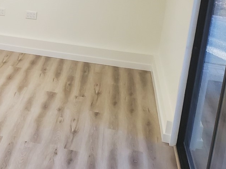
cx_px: -48
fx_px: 431
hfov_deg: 26.1
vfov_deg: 21.6
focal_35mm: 66
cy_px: 6
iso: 200
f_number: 2.4
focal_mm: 4.3
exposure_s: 1/40
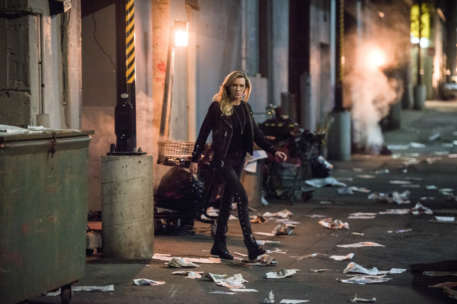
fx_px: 1726
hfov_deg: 15.1
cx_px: 229
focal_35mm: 136
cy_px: 152
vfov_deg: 10.1
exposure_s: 1/125
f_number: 2.8
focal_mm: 135
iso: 5000
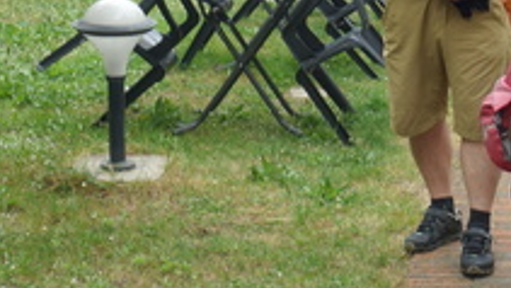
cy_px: 34
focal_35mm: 110
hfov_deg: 19.0
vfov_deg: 11.0
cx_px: 501
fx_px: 1491
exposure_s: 1/100
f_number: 3.2
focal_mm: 10.4
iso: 125
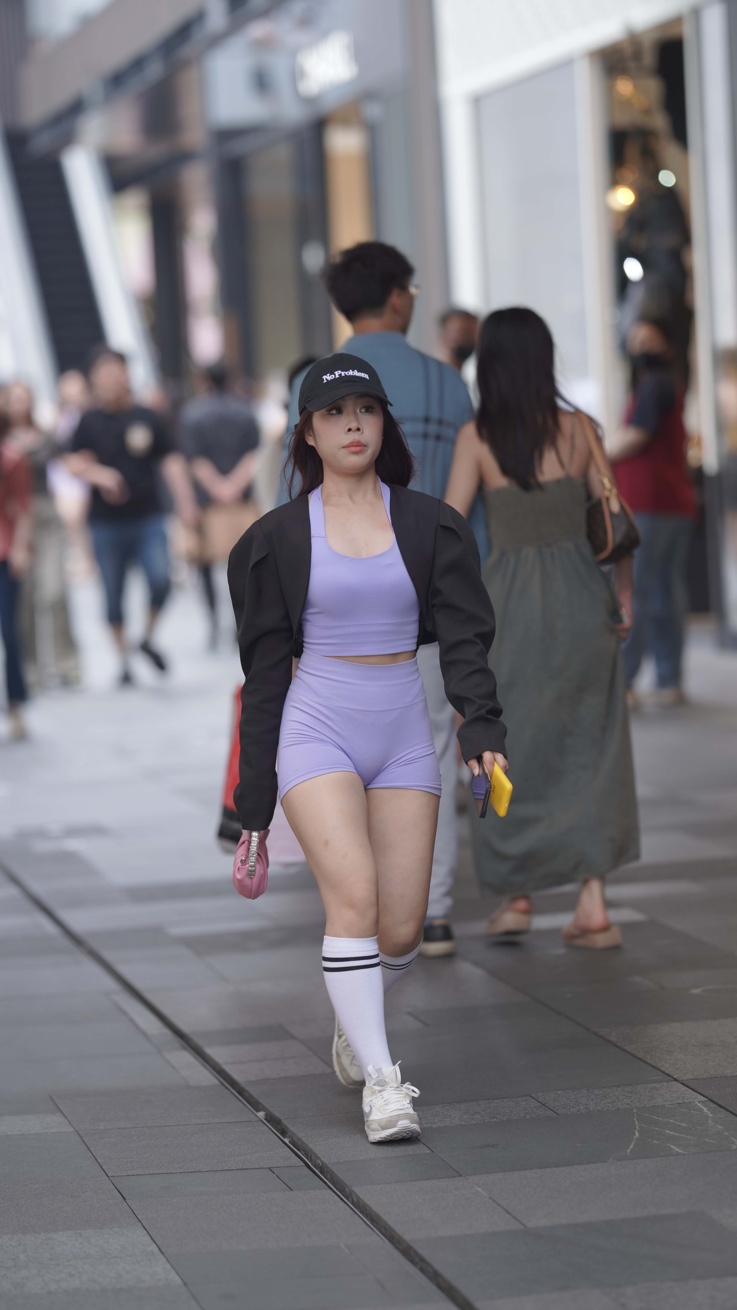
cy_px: 657
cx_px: 399
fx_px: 4933
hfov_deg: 8.5
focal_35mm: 142
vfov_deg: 15.1
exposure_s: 1/500
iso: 500
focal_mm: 135
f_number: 2.2
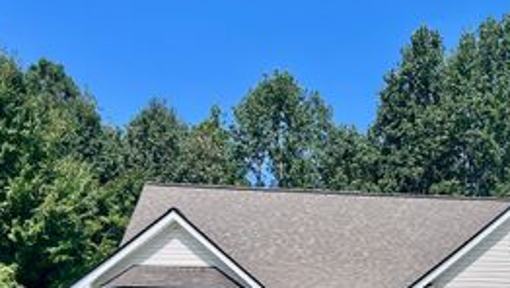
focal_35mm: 54
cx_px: 432
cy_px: 347
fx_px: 731
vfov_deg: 20.8
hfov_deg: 36.7
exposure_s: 1/4831
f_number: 1.5
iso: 50
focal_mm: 5.7
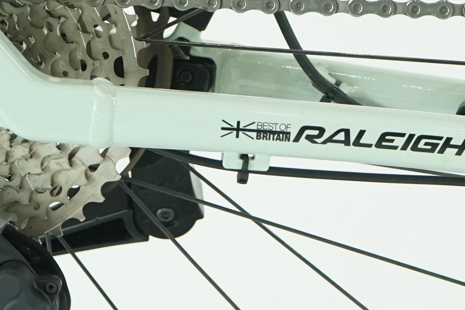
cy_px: 150
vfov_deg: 6.5
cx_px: 536
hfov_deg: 9.5
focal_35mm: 213
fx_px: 2752
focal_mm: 61
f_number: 6.3
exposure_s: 1/200
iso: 2000
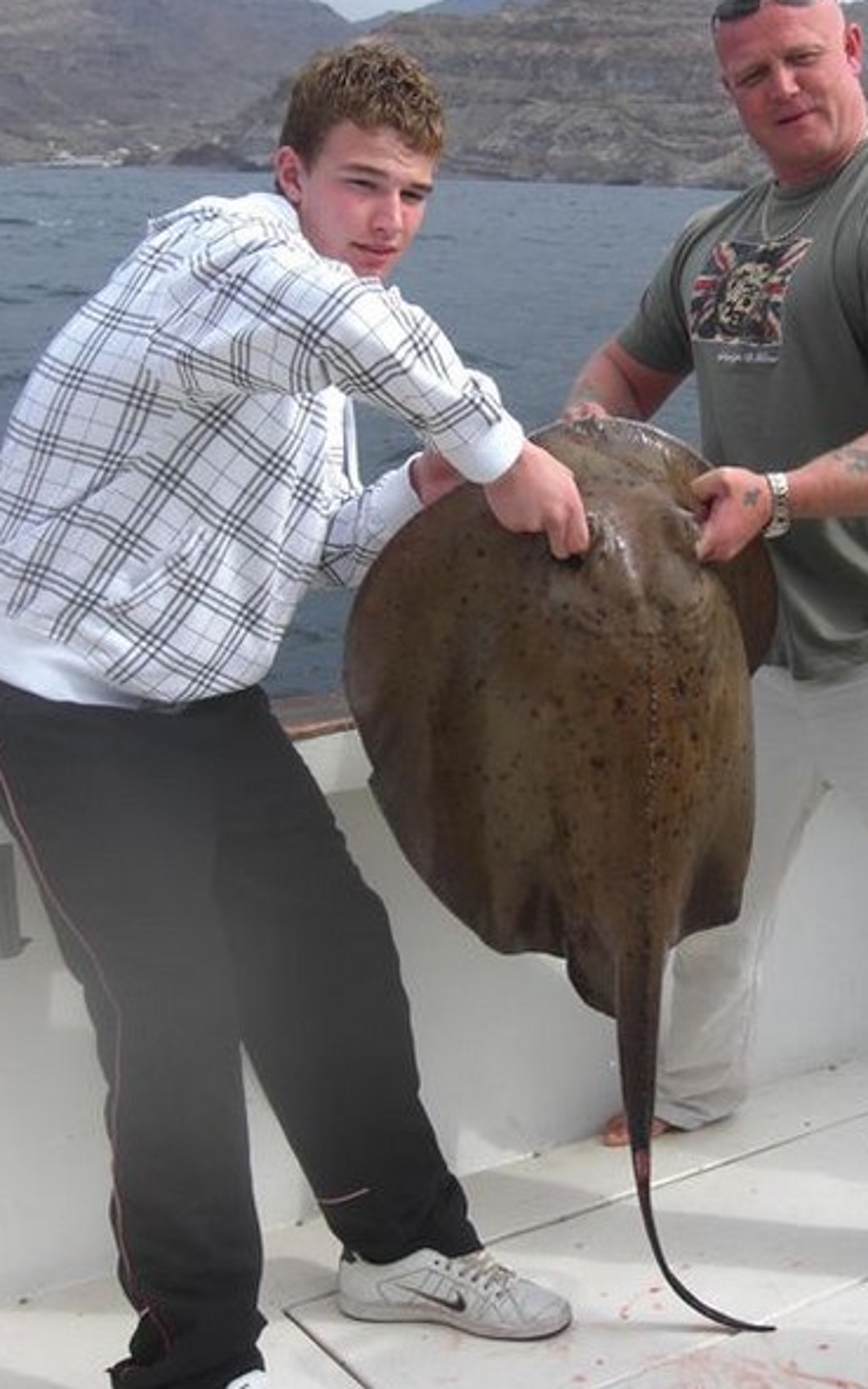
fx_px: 1627
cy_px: 690
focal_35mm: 43
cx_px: 543
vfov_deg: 46.2
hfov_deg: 29.8
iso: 80
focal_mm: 7.9
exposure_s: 1/500
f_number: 4
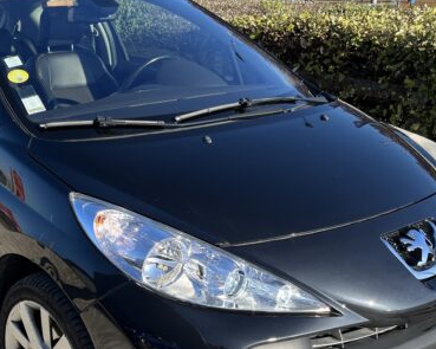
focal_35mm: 55
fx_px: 710
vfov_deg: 27.4
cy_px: 237
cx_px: 124
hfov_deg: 33.7
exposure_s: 1/1623
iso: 50
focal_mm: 5.1
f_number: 1.6
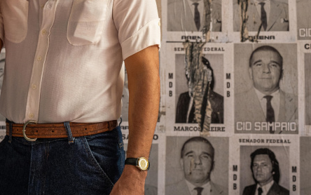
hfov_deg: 26.3
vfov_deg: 16.5
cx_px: 109
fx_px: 661
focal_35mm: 78
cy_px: 17
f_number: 4
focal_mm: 34
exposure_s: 1/500
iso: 2000
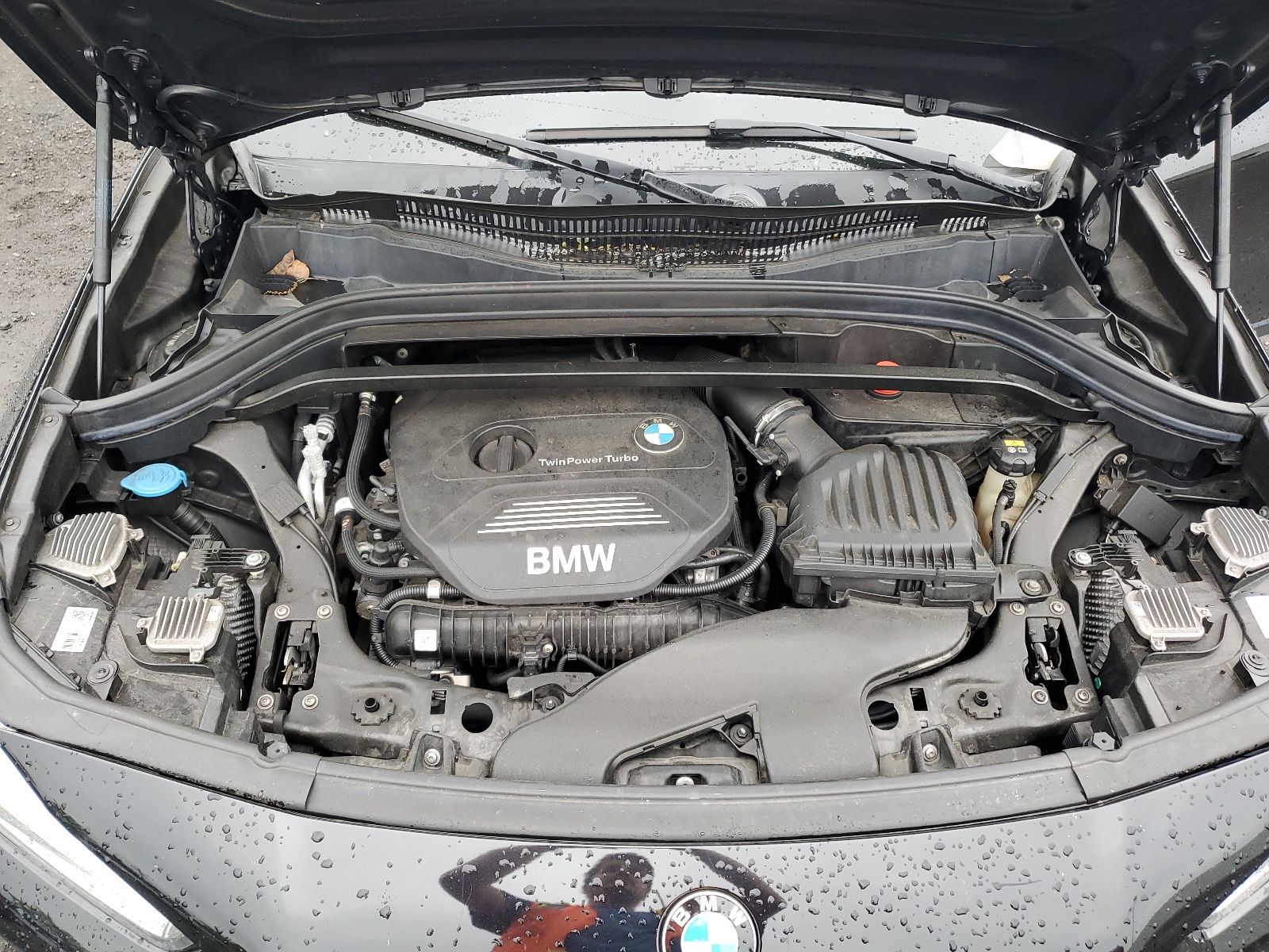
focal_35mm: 26
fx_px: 953
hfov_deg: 67.3
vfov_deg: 53.1
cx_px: 634
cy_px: 476
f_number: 1.5
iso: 87
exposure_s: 1/120
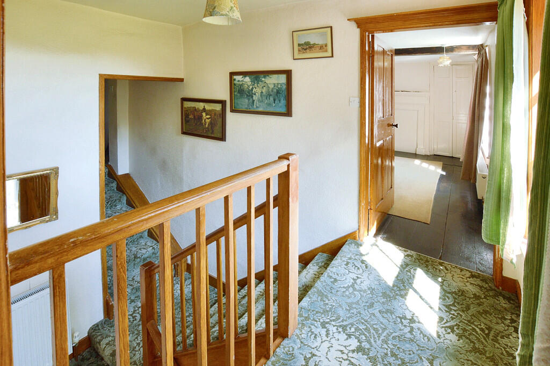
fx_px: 229
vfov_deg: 77.2
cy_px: 183
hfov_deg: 100.4
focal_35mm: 15
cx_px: 275
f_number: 8
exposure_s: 1/25
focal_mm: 10
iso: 200
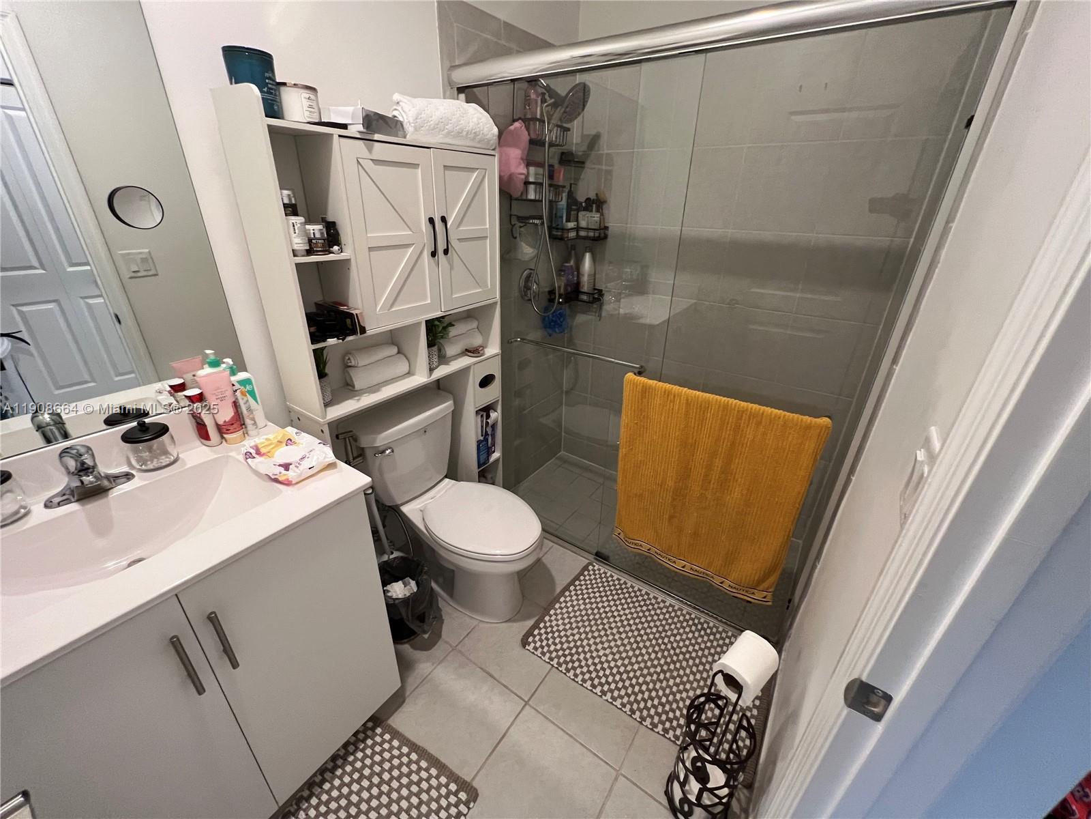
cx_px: 546
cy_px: 410
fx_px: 410
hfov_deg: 106.2
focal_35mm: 13
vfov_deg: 89.9
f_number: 1.8
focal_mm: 1.57
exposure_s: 1/60
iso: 320
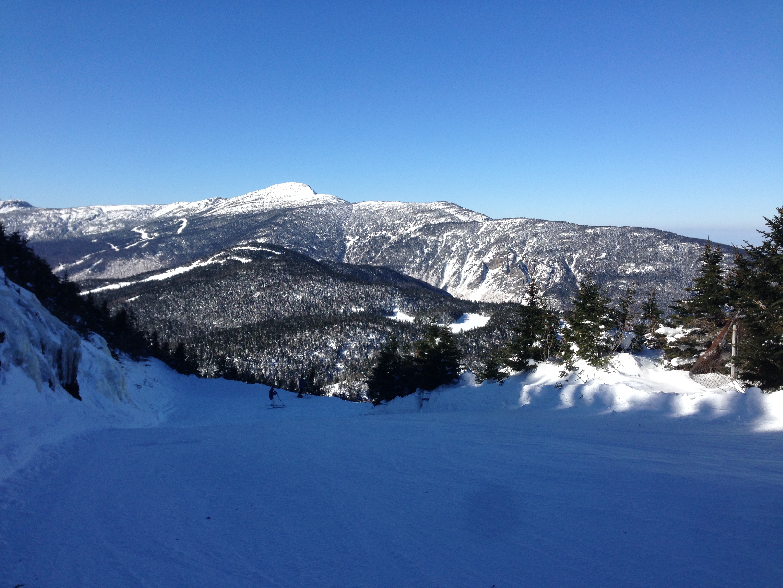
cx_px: 392
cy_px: 294
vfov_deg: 42.9
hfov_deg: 55.4
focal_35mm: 33
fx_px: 746
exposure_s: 1/1938
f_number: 2.4
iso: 50
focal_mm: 4.12
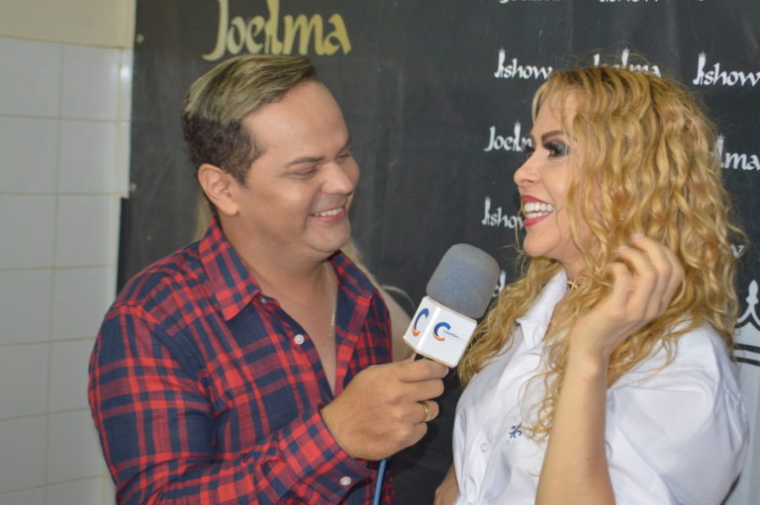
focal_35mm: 60
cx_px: 380
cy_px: 252
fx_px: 1266
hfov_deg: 33.4
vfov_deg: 22.6
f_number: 5.3
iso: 800
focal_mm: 40
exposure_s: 1/60
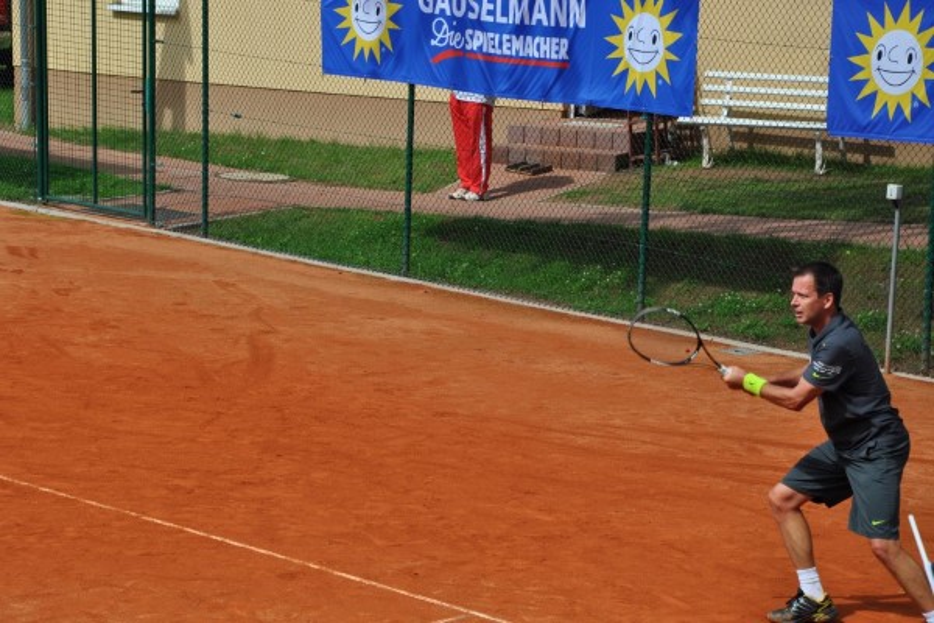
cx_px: 467
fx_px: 3113
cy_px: 312
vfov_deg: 11.4
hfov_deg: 17.1
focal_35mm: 120
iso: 200
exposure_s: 1/400
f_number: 10
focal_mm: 80
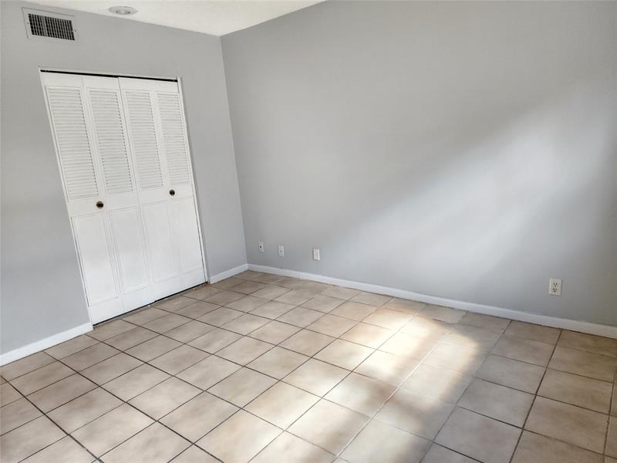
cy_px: 232
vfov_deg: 58.9
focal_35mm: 23
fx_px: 410
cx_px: 308
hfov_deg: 73.9
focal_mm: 6.4
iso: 200
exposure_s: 1/120
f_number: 1.8
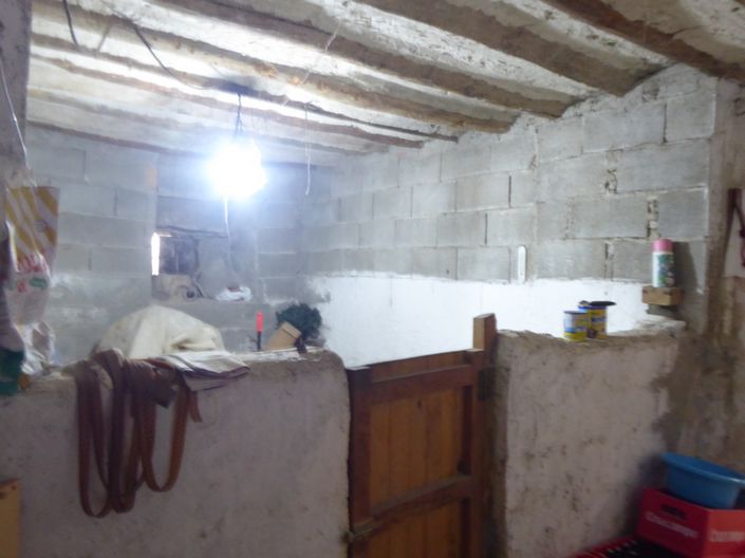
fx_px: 624
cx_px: 372
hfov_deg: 61.7
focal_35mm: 29
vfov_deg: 48.2
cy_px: 279
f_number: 3.5
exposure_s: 1/4
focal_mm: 5
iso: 400
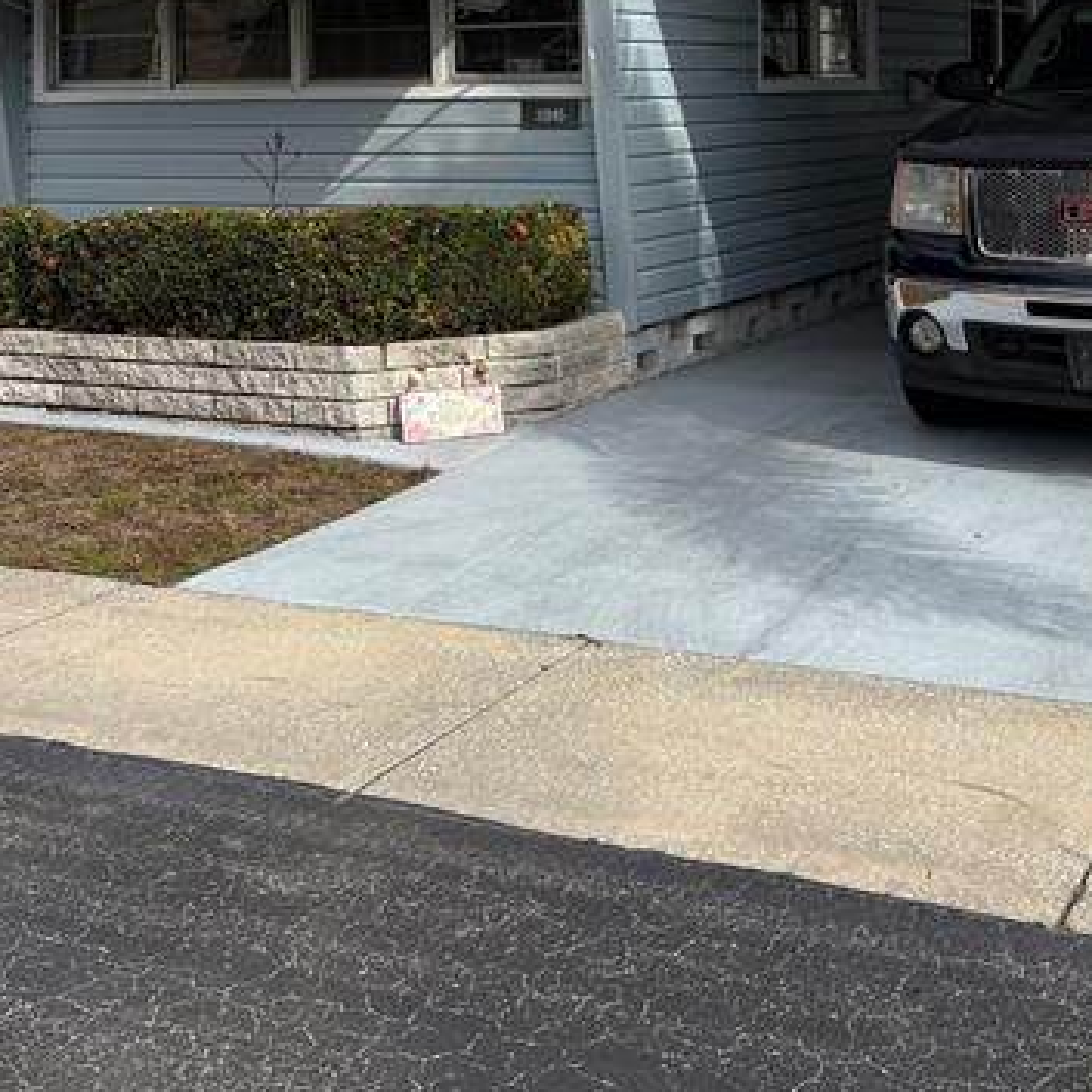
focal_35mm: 50
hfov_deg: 33.7
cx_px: 736
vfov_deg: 32.0
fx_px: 1785
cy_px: 59
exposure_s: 1/4608
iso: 50
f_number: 1.6
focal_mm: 5.96
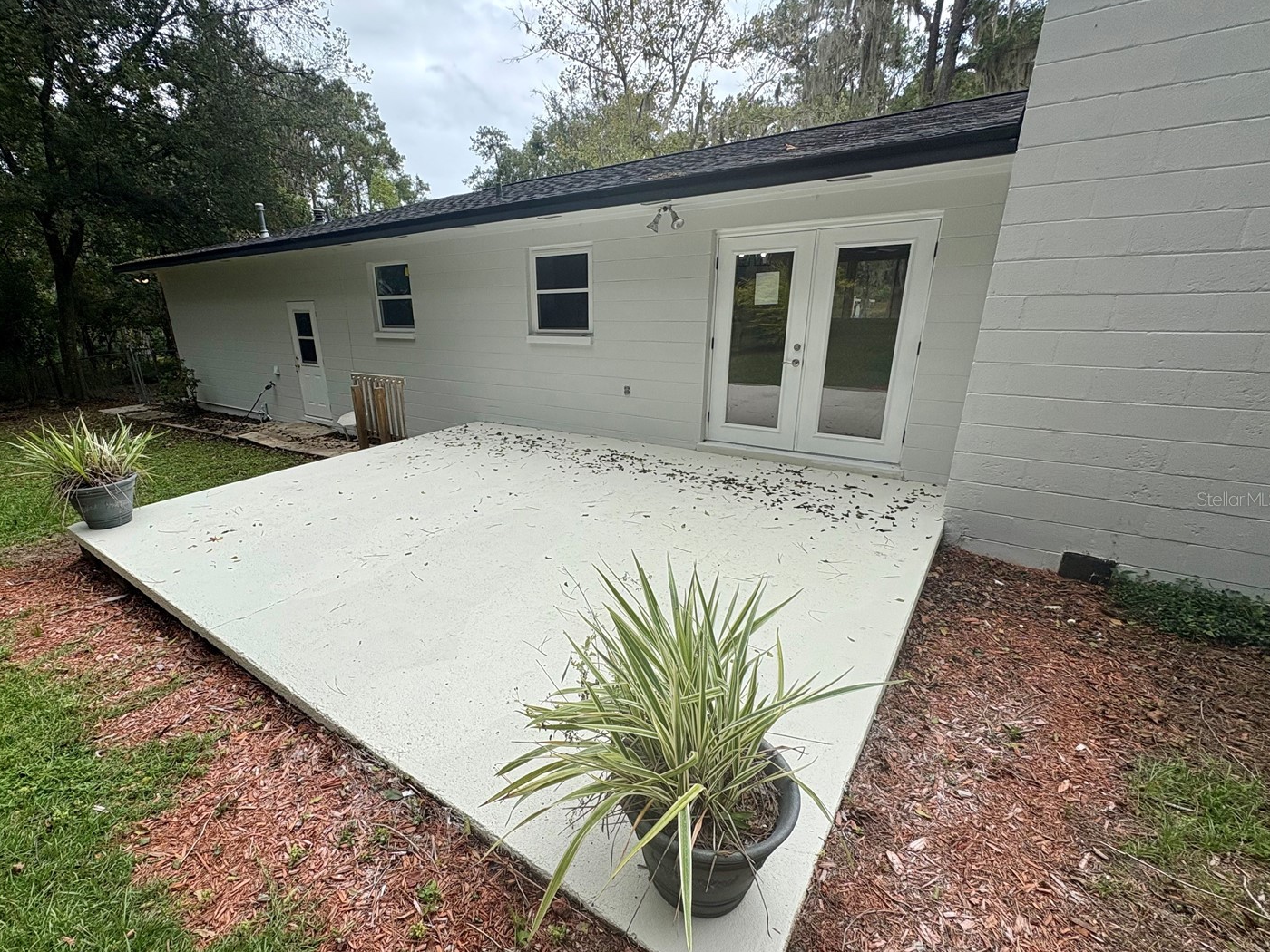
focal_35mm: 16
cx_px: 557
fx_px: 587
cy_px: 499
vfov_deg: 78.1
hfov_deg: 94.0
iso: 50
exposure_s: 1/1672
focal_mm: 2.22
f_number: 2.2
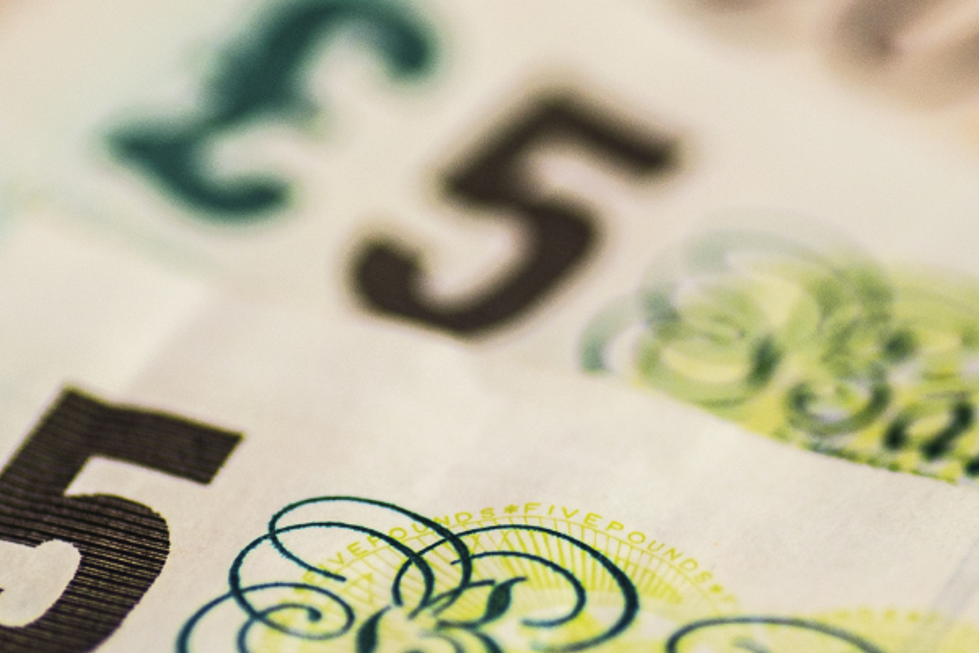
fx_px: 6909
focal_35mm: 254
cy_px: 176
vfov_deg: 5.4
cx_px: 696
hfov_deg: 8.1
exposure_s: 1/200
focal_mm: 90
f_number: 4
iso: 500
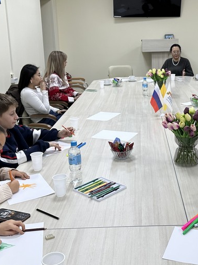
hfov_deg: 30.4
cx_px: 144
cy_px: 110
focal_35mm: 47
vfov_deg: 40.3
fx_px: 359
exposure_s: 1/100
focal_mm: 6.86
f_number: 1.78
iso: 100
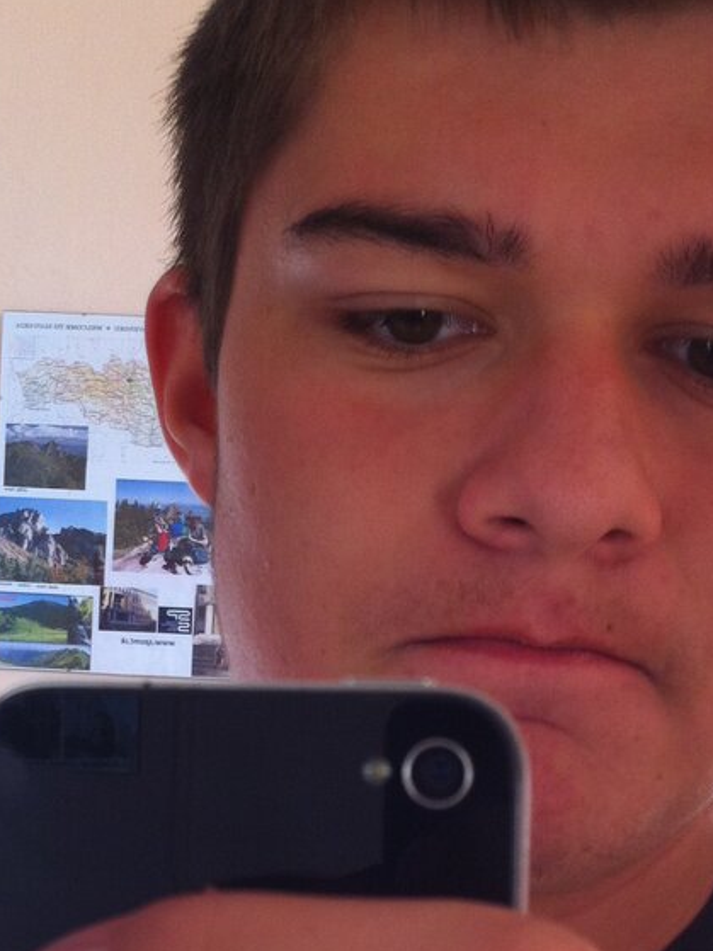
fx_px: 2061
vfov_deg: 25.4
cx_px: 257
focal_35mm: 75
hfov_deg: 19.6
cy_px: 810
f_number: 2.8
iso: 100
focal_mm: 3.85
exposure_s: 1/60
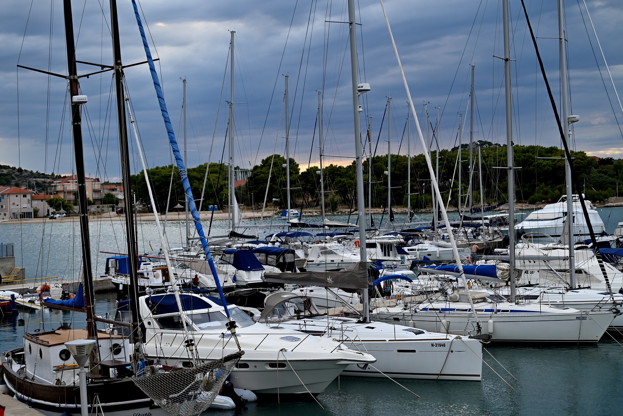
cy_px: 208
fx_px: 1212
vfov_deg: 19.5
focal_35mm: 70
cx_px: 312
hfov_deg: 28.8
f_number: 6.3
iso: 250
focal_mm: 70
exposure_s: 1/640
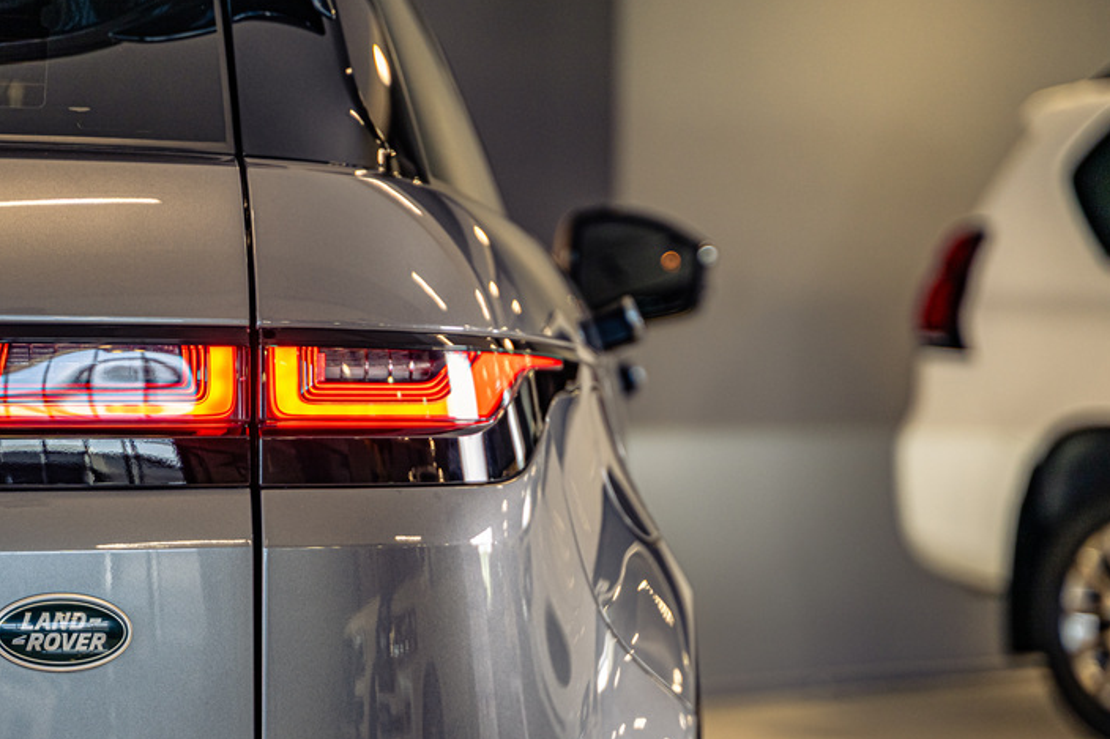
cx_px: 400
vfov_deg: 12.5
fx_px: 3360
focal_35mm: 109
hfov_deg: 18.7
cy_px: 465
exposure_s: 1/160
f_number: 2.8
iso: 250
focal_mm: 75
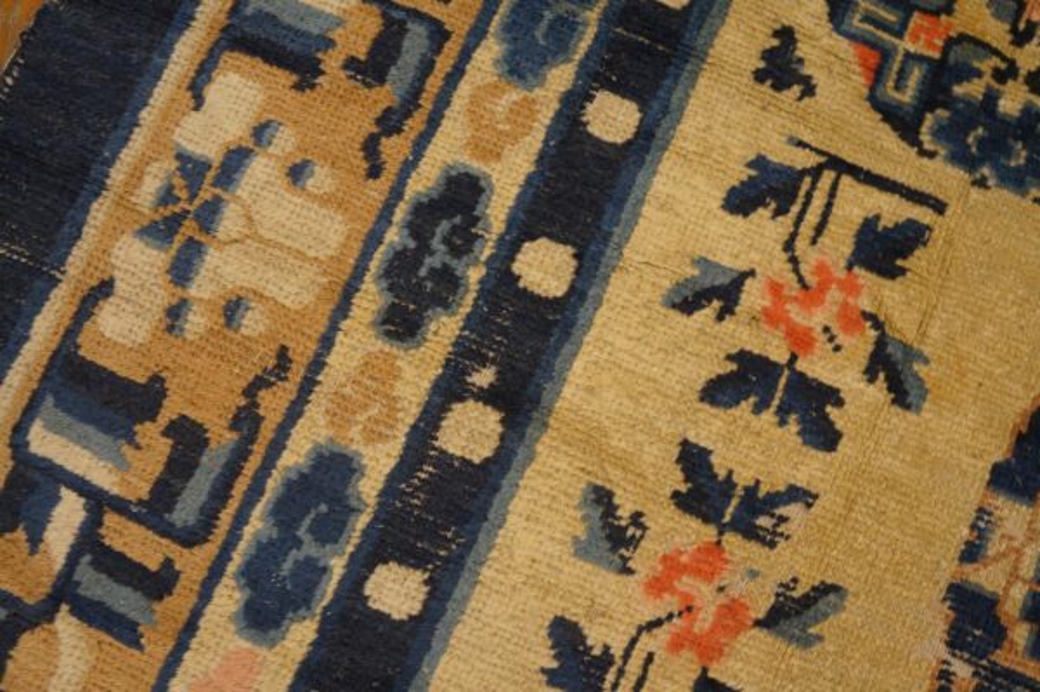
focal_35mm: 27
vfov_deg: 47.9
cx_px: 520
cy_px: 346
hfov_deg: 67.4
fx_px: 779
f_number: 4
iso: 1000
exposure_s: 1/60
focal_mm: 18
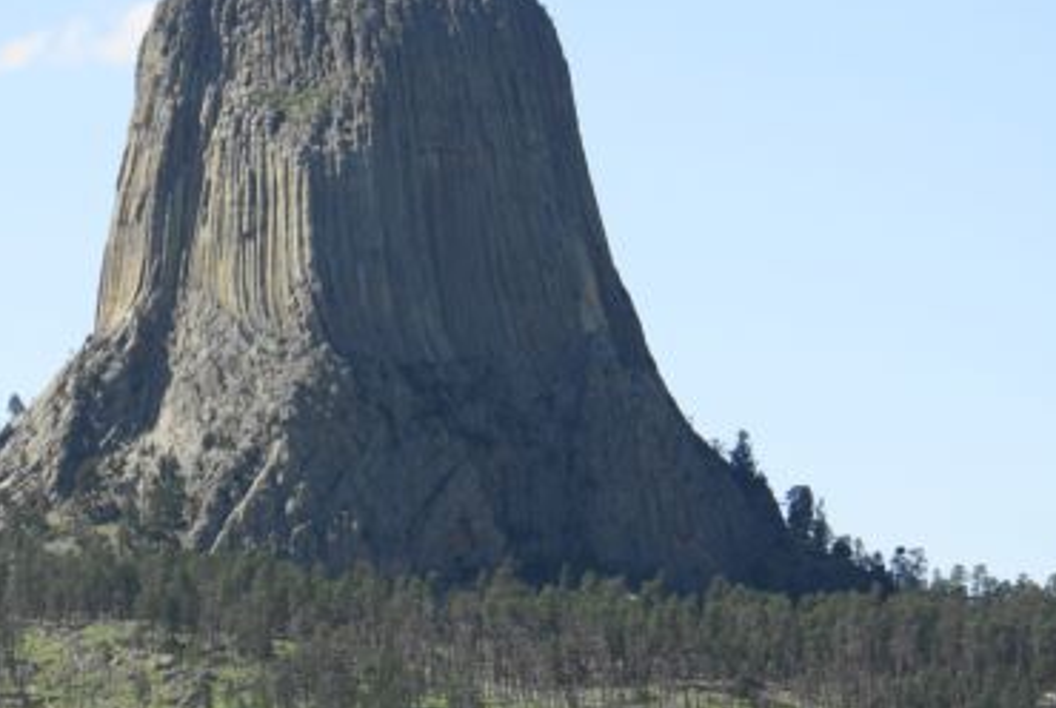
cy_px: 568
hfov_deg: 9.0
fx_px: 6669
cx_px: 265
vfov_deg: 6.1
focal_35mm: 227
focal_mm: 70
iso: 100
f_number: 6.3
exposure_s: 1/160
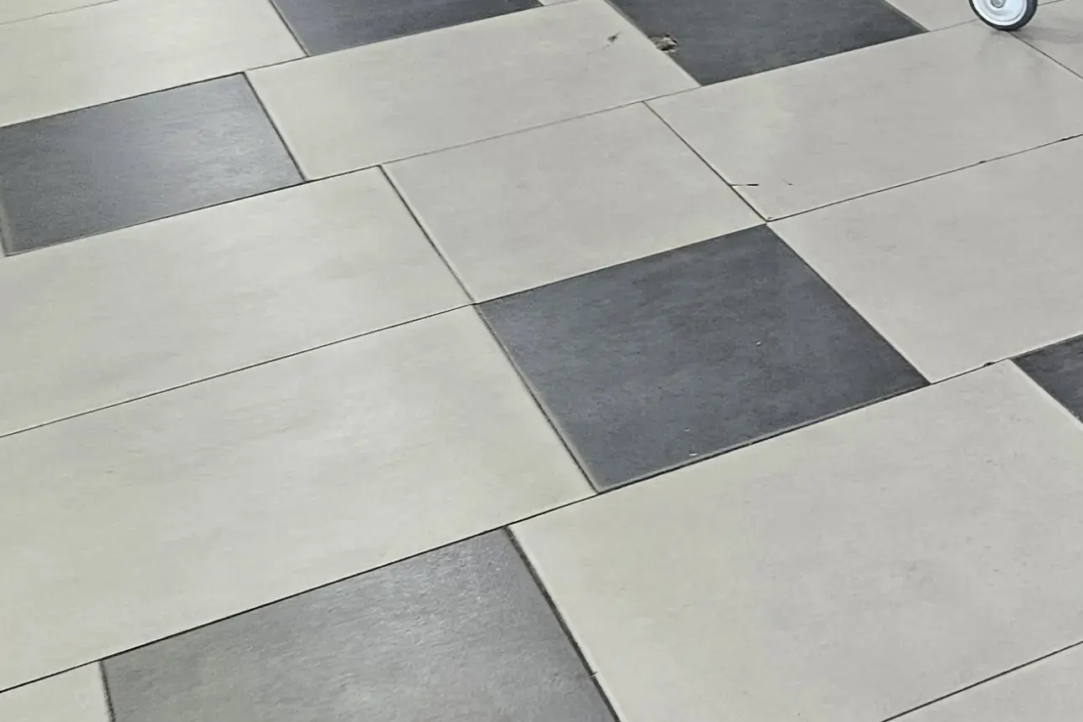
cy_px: 217
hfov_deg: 24.7
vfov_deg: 18.3
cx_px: 1300
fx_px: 2226
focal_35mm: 74
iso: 160
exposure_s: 1/120
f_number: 1.8
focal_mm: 5.4
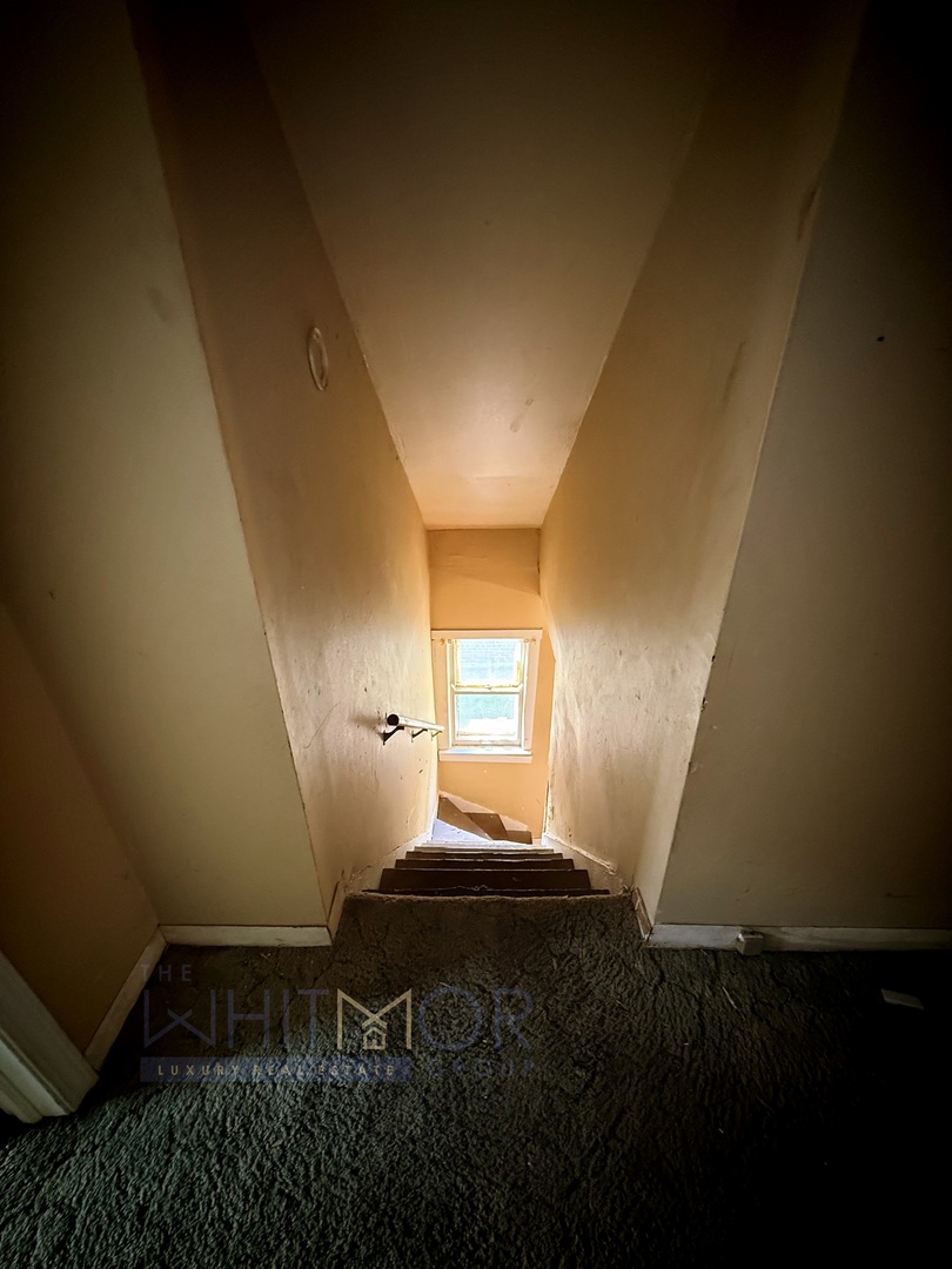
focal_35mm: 14
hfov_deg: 85.7
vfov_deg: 102.1
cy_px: 634
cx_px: 476
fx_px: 513
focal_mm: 2.22
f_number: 2.2
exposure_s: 1/60
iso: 640
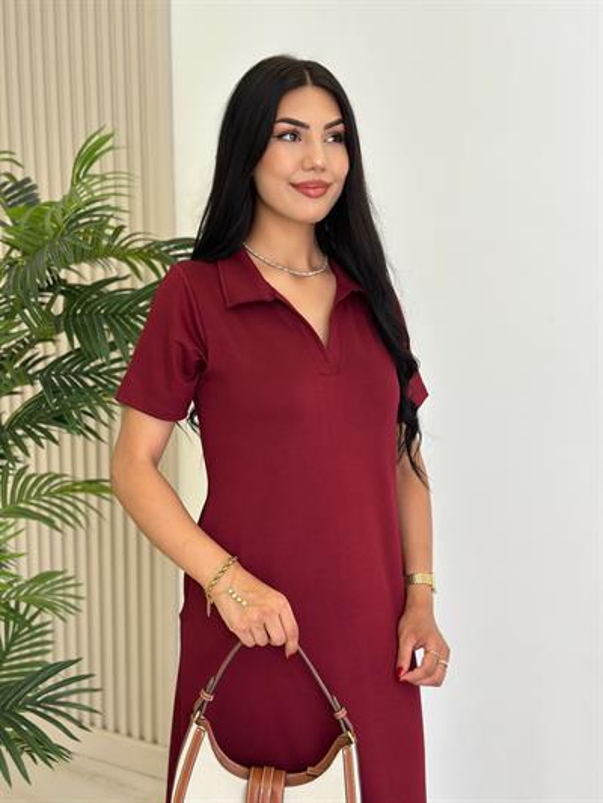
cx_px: 302
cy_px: 402
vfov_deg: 39.6
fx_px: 1114
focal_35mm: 48
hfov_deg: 30.3
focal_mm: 6.86
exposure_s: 1/222
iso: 80
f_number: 1.78
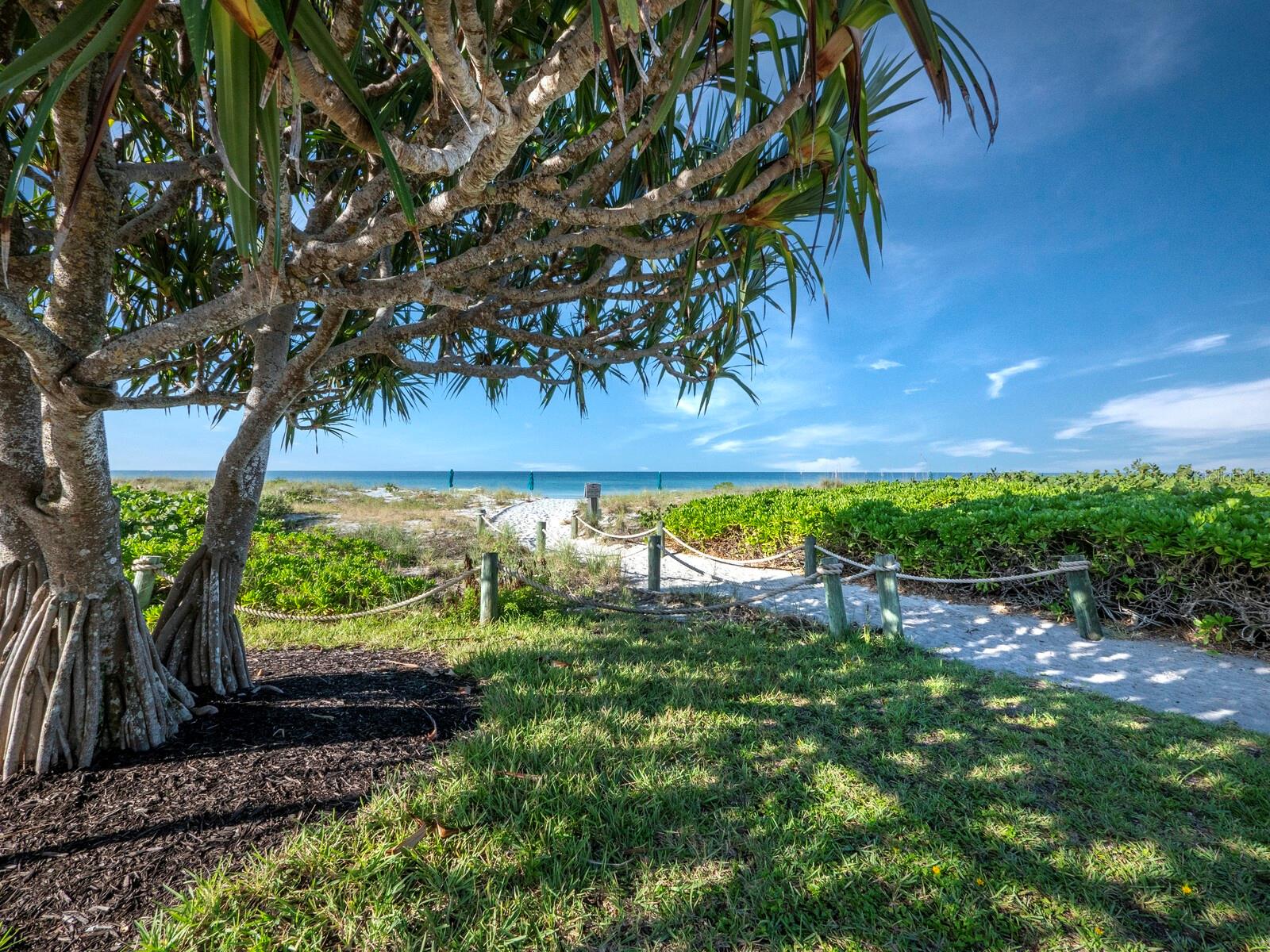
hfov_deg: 102.1
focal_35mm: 14
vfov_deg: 85.7
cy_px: 476
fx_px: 514
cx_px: 635
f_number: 10
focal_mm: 7
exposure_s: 1/320
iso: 400
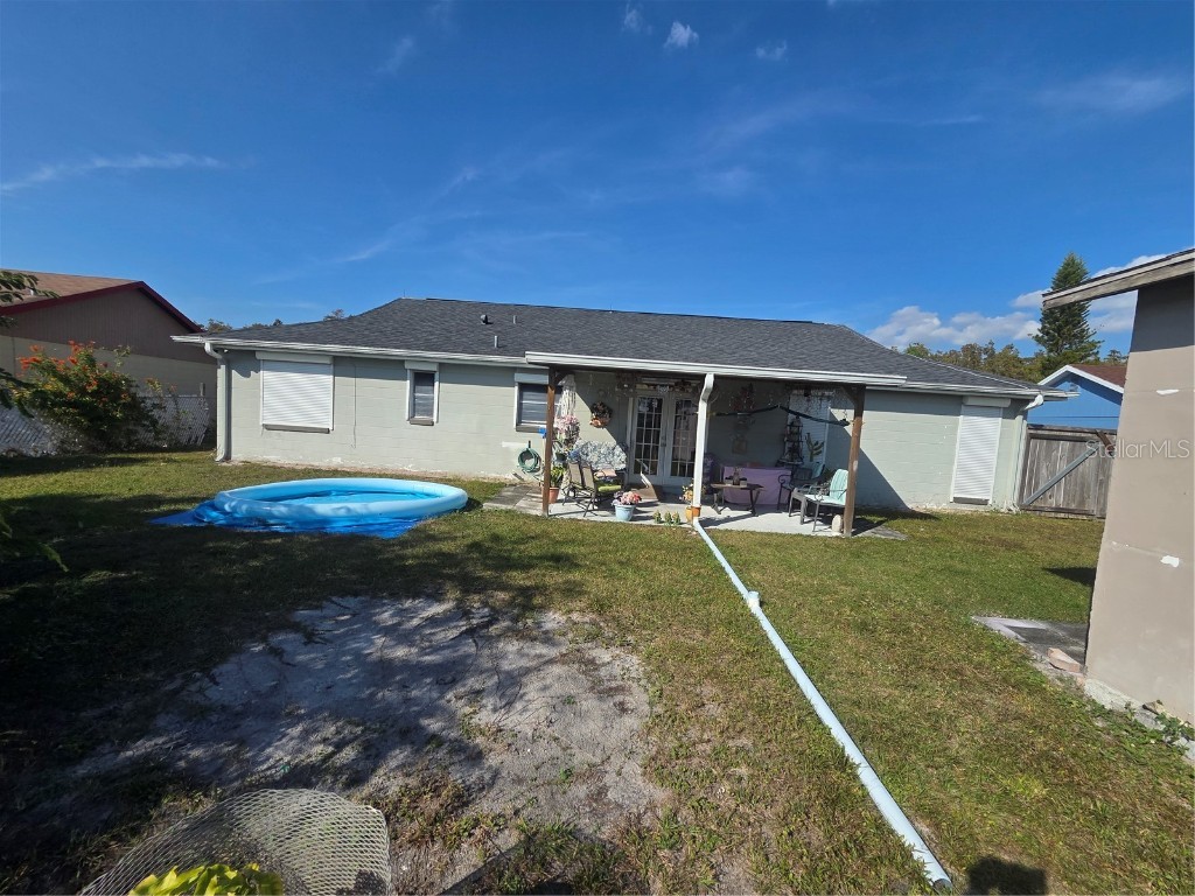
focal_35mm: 13
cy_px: 448
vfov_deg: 89.9
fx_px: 449
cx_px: 598
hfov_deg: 106.2
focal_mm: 2.2
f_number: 2.2
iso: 50
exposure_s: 1/2905
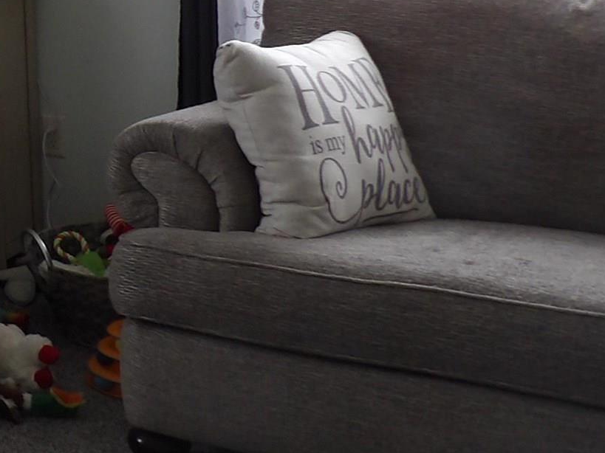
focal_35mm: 90
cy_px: -160
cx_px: -396
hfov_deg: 18.3
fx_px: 1573
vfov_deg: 15.5
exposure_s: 1/76
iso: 100
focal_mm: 4.3
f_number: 2.8
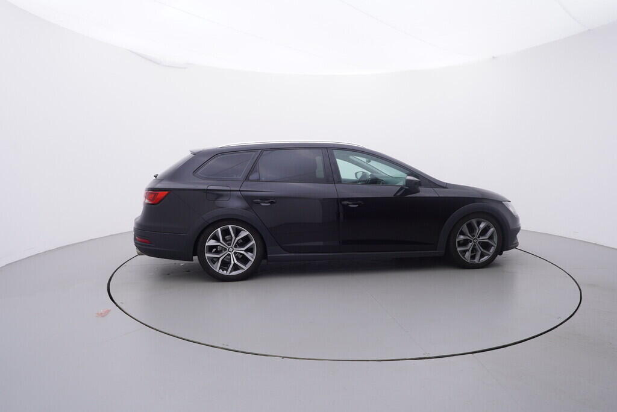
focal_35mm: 22
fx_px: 386
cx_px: 308
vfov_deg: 56.2
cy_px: 206
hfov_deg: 77.3
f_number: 5
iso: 200
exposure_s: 1/80
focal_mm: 15
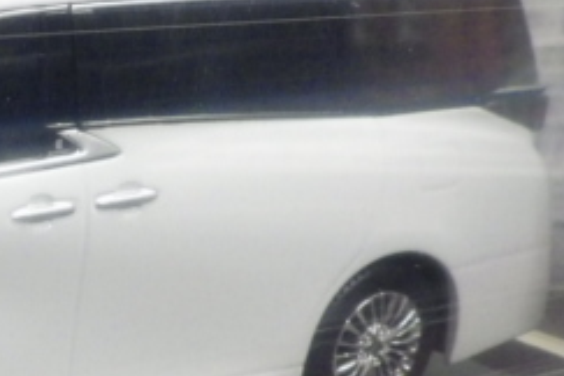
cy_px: 304
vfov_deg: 18.2
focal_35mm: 74
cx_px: -160
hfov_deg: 24.1
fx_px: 1159
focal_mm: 4.9
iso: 800
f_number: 3.2
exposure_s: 1/40
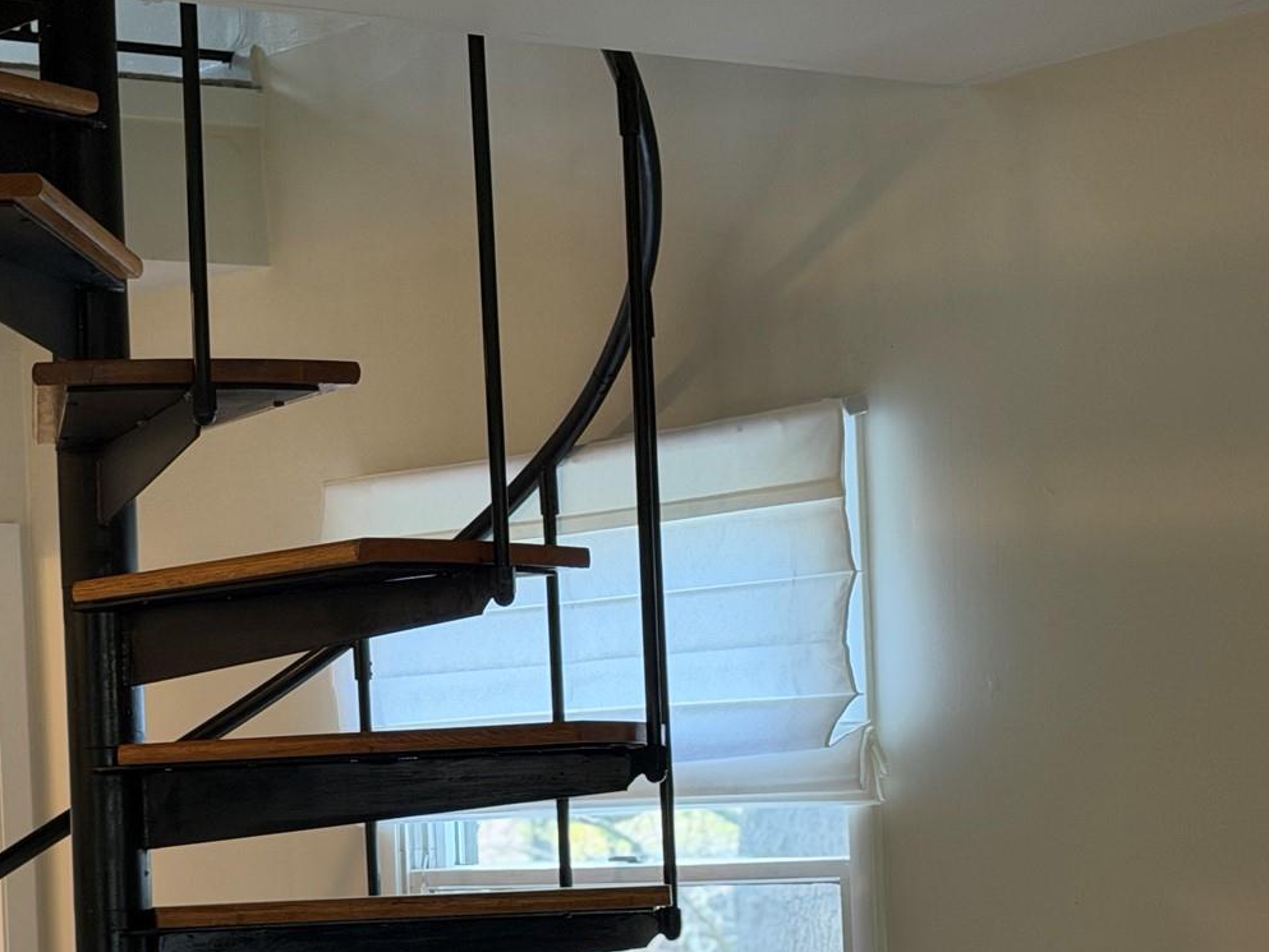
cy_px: 691
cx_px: 410
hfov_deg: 19.8
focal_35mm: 99
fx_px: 3630
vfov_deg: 14.9
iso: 100
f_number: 1.78
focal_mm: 6.76
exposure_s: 1/120
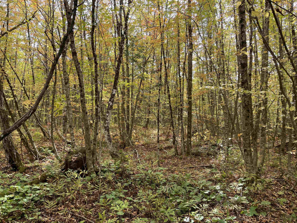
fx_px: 223
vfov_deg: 53.1
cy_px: 112
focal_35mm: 26
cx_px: 148
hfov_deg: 67.3
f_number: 1.6
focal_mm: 4.2
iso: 32
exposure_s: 1/381
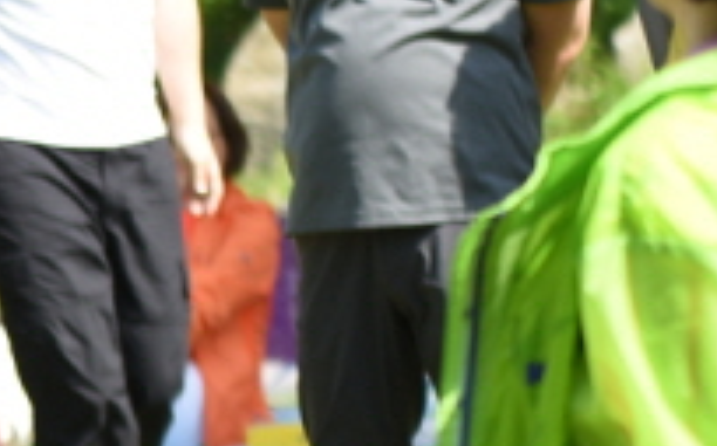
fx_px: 8745
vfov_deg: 2.9
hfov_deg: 4.5
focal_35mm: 448
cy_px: 283
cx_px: -1265
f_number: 2.8
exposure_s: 1/500
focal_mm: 70
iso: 100
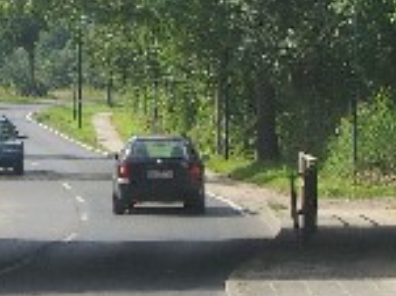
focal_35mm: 366
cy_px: 25
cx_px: -1
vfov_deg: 4.1
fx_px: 4184
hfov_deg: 5.4
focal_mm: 19.7
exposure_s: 1/320
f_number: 4.8
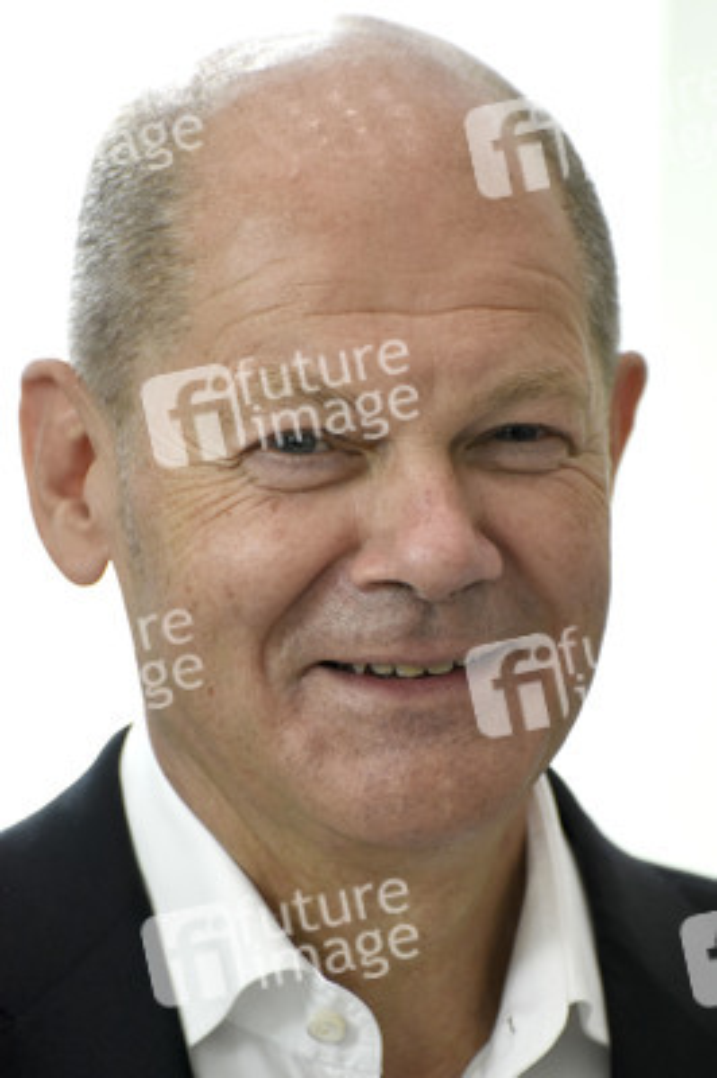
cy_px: 539
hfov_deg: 5.1
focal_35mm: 270
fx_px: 8080
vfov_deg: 7.6
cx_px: 358
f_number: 5.6
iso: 3200
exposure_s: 1/500
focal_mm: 270
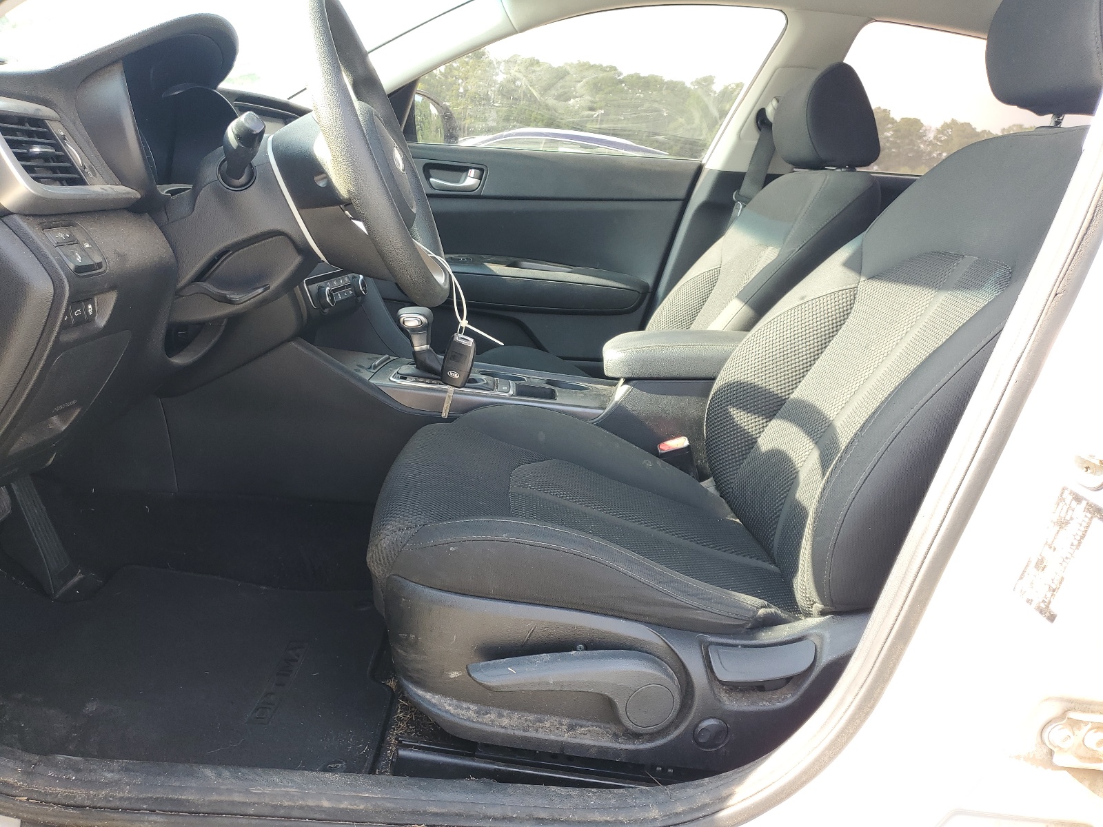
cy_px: 414
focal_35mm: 26
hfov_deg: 67.3
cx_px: 552
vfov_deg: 53.1
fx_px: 828
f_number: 1.5
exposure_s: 1/161
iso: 50
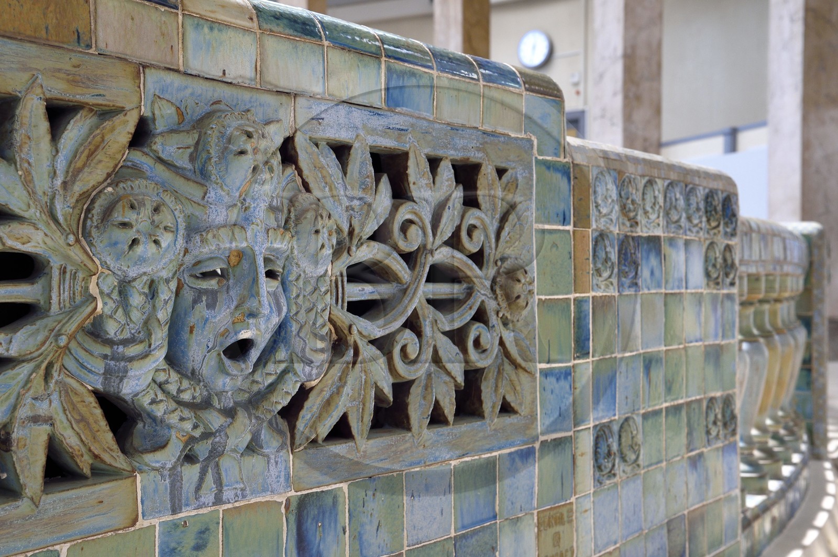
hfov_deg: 41.1
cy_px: 278
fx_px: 1116
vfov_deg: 28.0
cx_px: 419
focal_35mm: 48
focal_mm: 48
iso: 1000
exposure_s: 1/50
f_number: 8
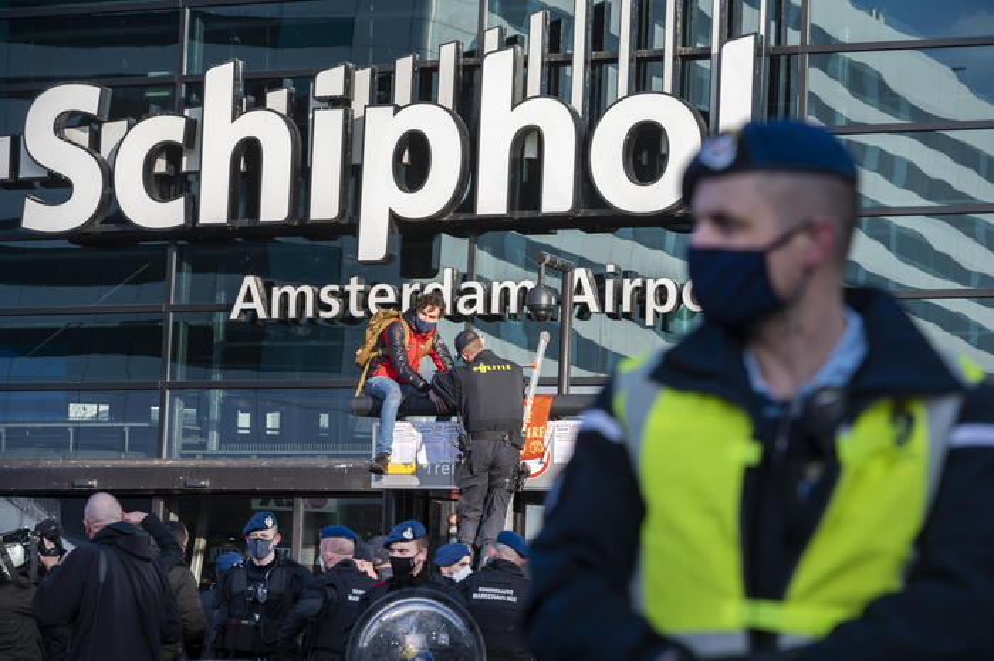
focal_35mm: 135
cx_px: 497
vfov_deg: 10.2
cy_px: 330
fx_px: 3726
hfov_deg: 15.2
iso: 200
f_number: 7.1
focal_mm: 135
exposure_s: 1/320
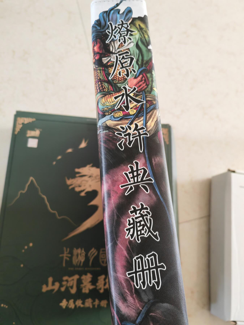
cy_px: 162
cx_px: 122
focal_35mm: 27
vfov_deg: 65.3
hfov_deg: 51.4
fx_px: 254
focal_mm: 5.53
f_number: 1.8
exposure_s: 1/100
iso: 640
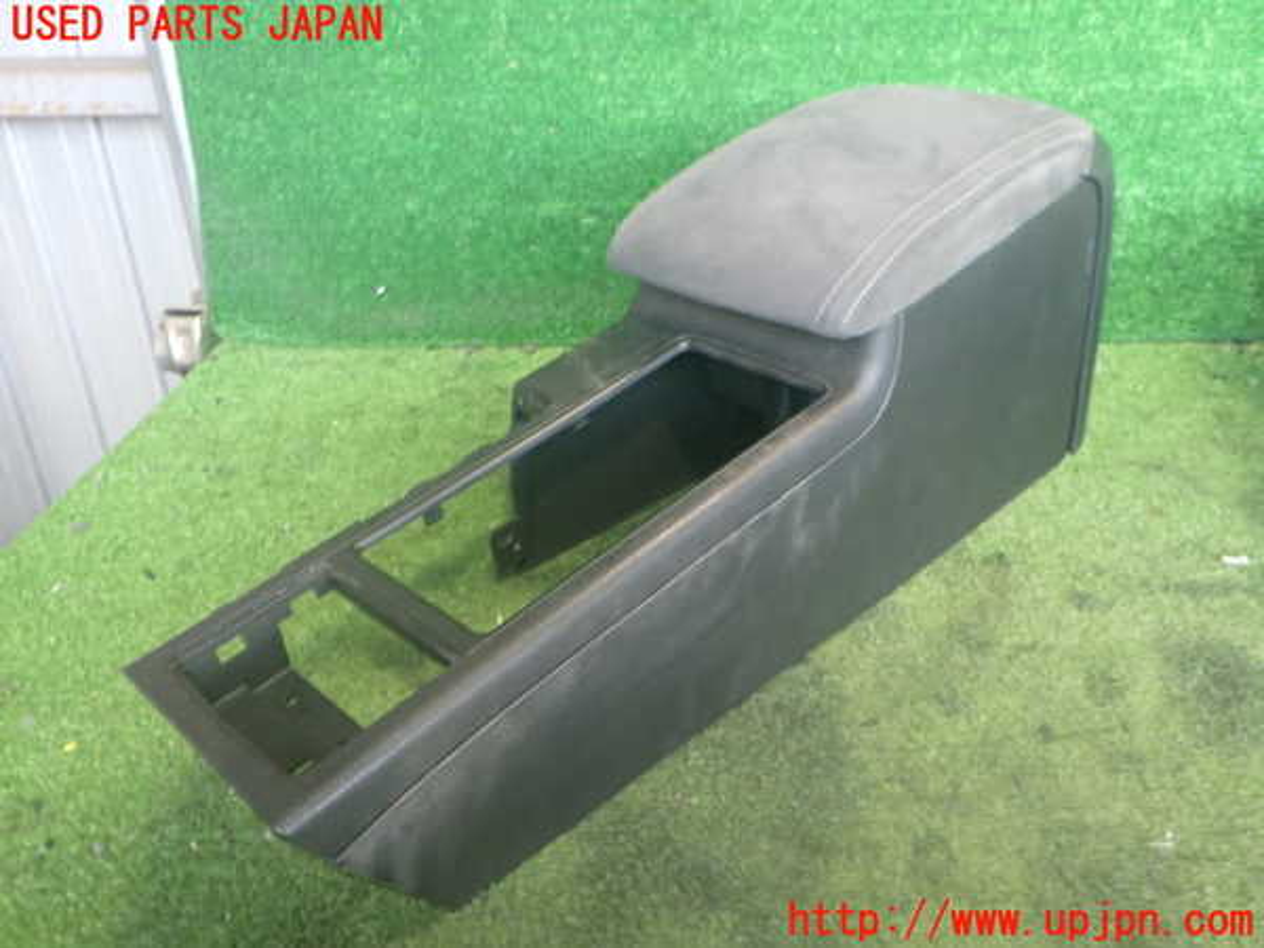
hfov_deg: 60.0
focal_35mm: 30
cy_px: 474
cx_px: 632
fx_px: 1095
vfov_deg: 46.8
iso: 400
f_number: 2.3
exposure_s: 1/30
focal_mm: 5.4
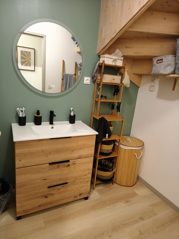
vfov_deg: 73.9
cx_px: 90
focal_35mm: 23
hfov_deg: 58.9
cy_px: 120
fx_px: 159
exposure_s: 1/33.3
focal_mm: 5.35
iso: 800
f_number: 1.7
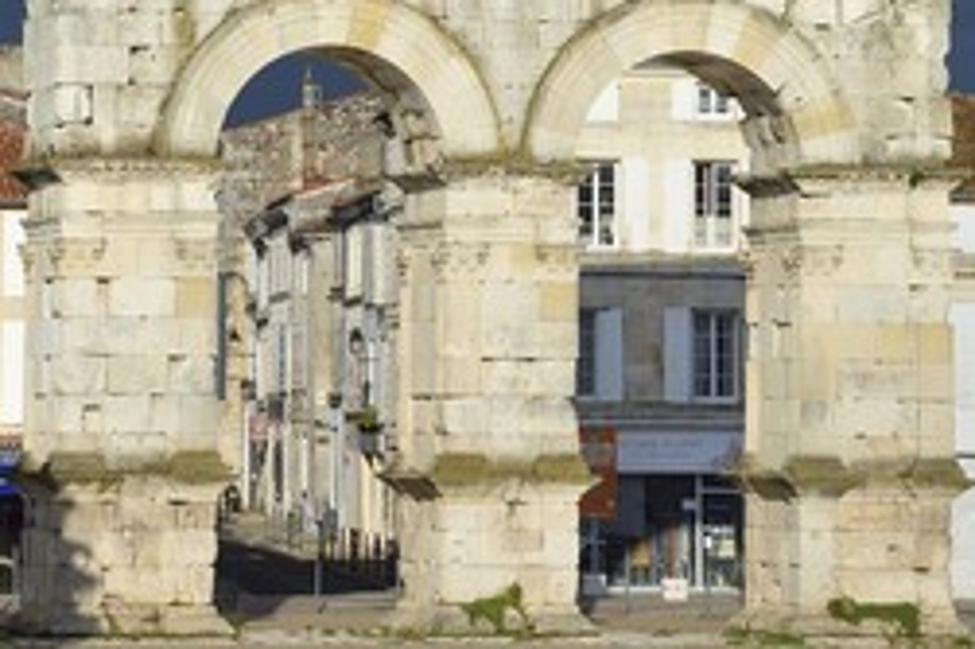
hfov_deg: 7.9
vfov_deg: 5.3
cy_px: 136
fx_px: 7037
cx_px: 445
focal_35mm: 260
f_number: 13
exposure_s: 1/320
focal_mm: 155
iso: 200
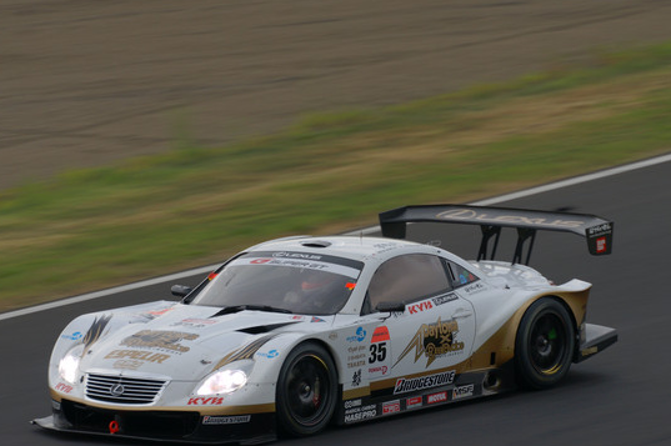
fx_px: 8324
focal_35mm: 447
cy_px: 230
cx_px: 382
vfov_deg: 3.1
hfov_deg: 4.6
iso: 200
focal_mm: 250
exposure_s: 1/200
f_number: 8
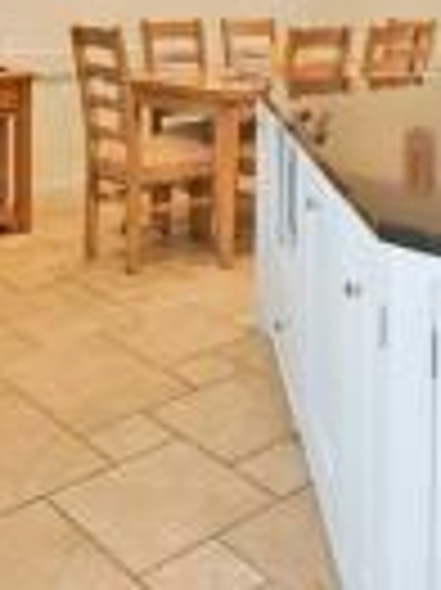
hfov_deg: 29.2
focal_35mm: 49
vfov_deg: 35.5
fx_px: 834
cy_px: 11
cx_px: 333
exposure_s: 1/80
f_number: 4.5
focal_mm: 14
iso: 500
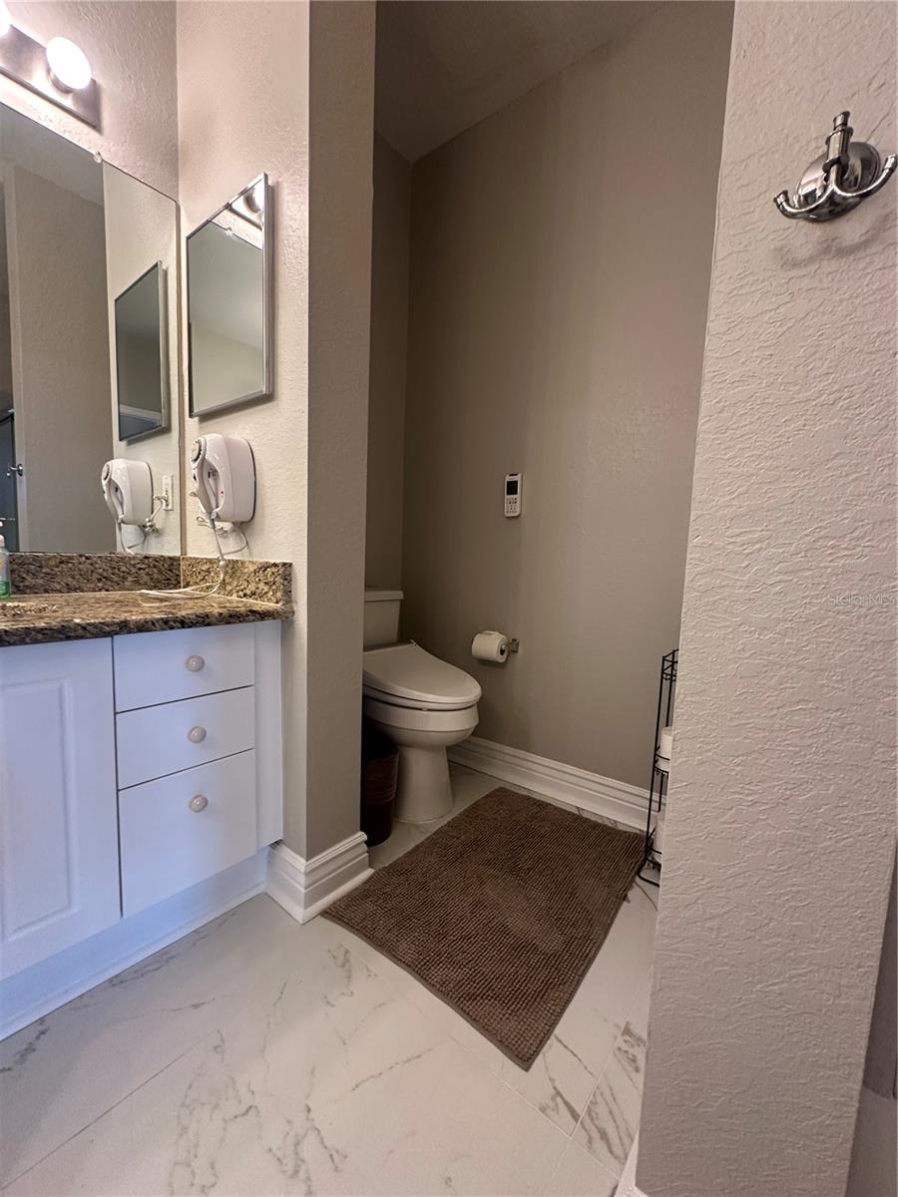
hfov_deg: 85.7
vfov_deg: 102.1
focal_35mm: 14
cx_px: 449
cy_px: 598
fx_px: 484
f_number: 2.2
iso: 250
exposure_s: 1/60
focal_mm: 2.22
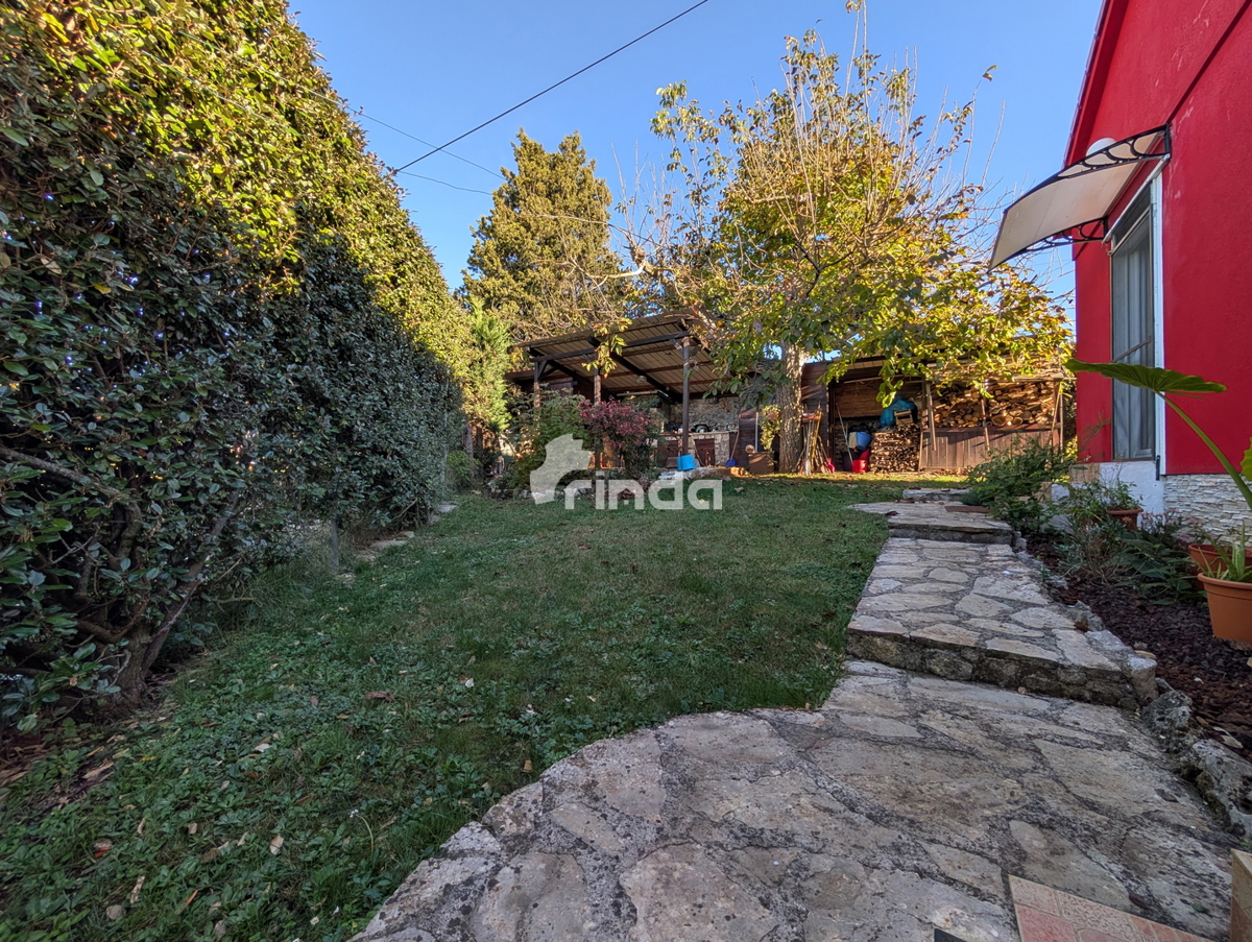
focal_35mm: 12
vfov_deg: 94.6
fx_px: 435
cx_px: 626
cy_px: 471
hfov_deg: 110.5
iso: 47
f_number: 1.7
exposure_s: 1/616
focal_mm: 2.02
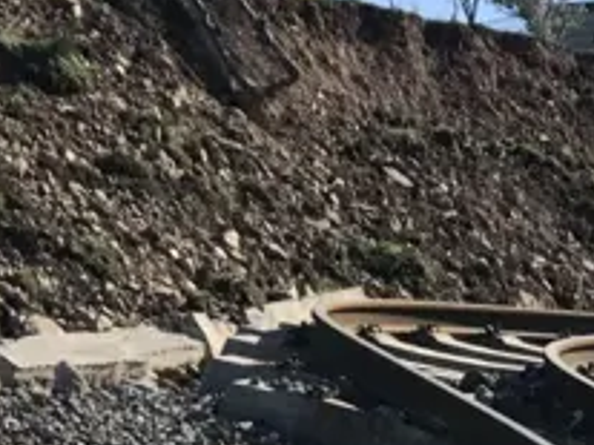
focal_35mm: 119
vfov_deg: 11.8
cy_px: 701
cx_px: 471
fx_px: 2041
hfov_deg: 16.4
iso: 20
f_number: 1.8
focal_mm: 3.99
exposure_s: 1/1681
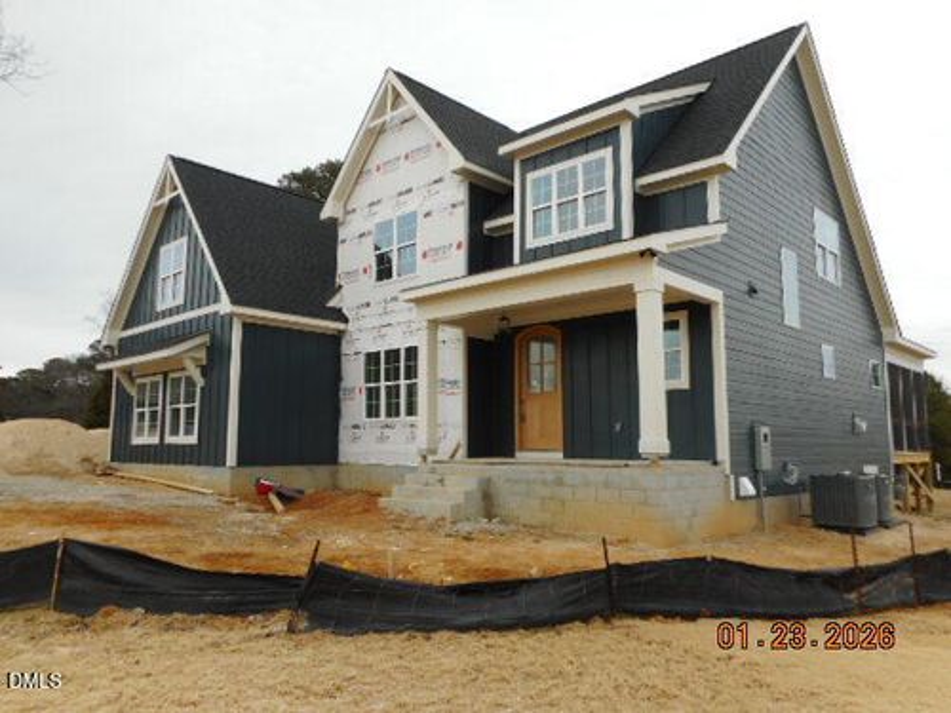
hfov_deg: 69.4
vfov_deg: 54.9
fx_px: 687
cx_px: 476
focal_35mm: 25
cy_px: 356
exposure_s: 1/100
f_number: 3.7
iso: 80
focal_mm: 4.5
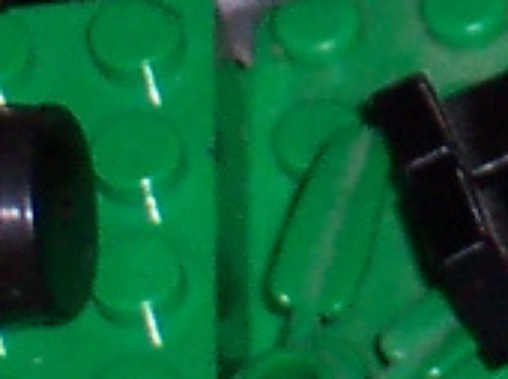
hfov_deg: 2.2
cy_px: -695
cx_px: 1718
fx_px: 13365
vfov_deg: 1.6
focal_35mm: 912
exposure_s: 1/125
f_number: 4.8
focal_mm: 20
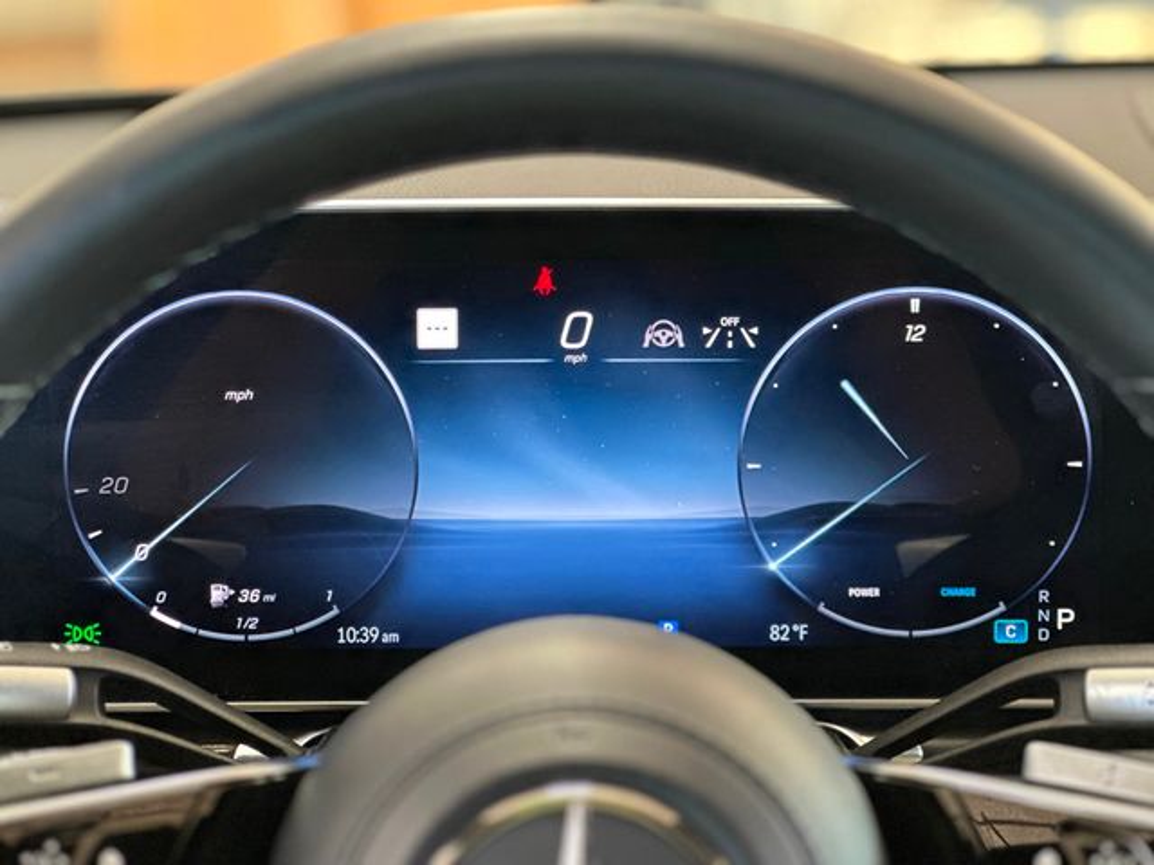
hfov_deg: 25.3
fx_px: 2567
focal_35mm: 77
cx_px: 577
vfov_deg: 19.1
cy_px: 432
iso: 500
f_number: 2.8
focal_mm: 9
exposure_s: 1/24
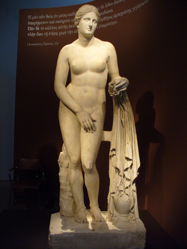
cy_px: 124
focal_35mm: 37
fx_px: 267
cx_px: 94
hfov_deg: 38.7
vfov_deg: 50.1
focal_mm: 6.1
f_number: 2.8
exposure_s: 1/20
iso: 200
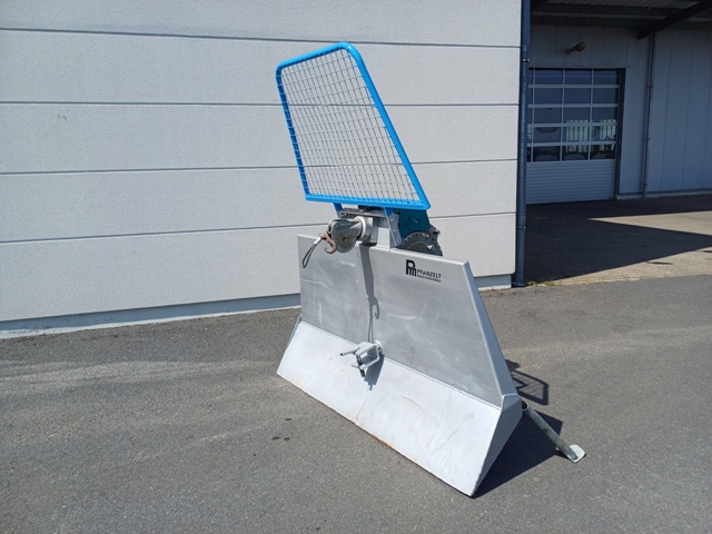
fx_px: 514
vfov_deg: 54.9
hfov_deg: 69.4
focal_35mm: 25
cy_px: 267
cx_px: 356
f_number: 1.8
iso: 50
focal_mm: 4.65
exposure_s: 1/1353
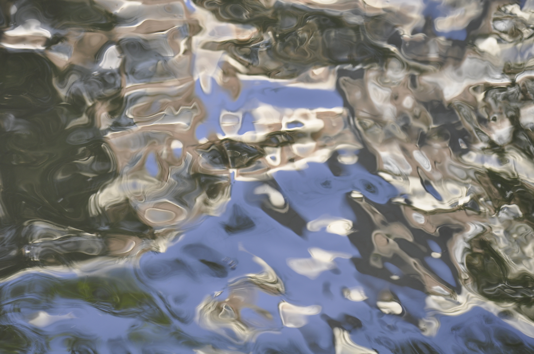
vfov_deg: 11.4
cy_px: 177
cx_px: 267
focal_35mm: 120
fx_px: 1778
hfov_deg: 17.1
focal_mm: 80
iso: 200
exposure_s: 1/20
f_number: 5.6
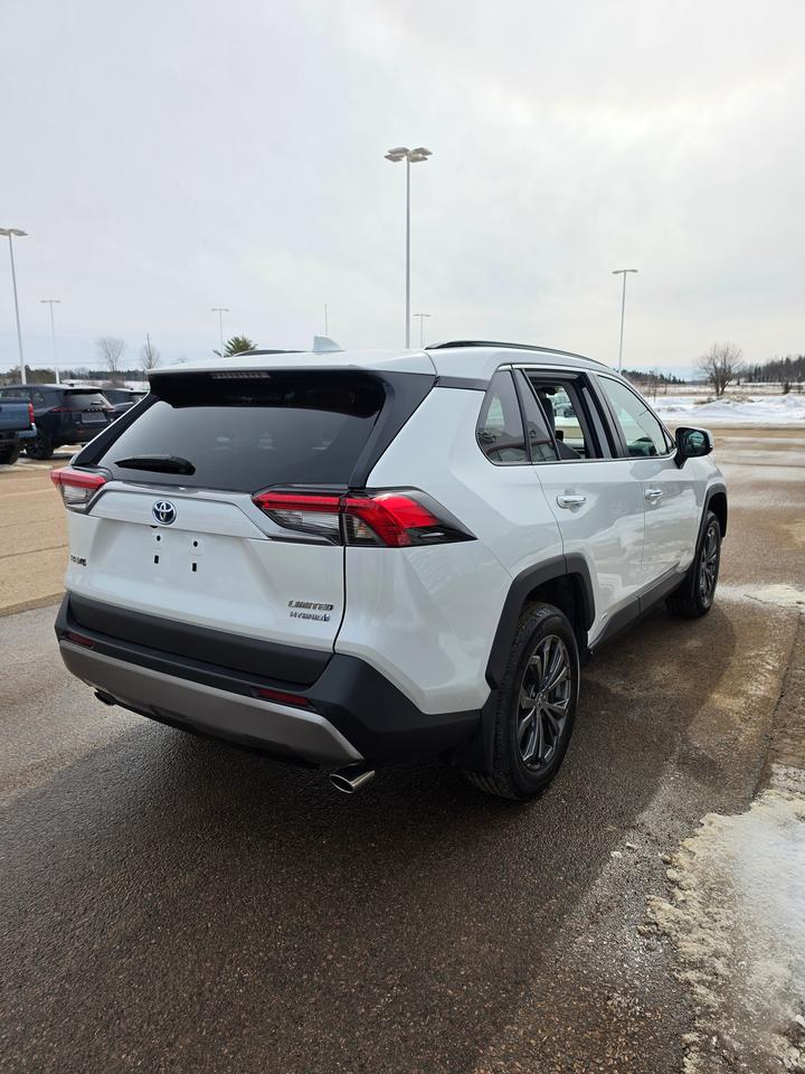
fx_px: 713
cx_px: 402
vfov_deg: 73.9
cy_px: 537
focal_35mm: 23
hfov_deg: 58.9
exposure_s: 1/7939
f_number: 1.4
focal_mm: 6.5
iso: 32
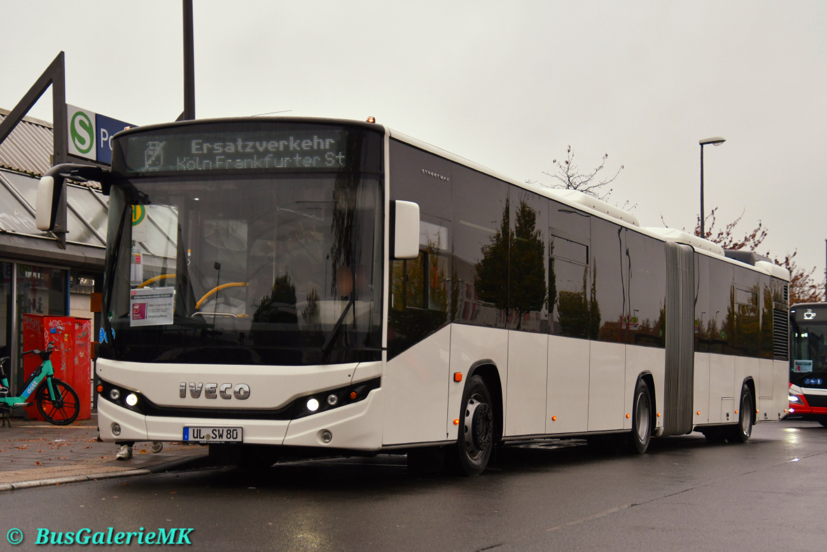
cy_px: 276
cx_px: 414
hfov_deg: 30.5
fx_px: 1516
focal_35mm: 66
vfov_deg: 20.6
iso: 900
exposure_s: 1/1000
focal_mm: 44
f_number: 4
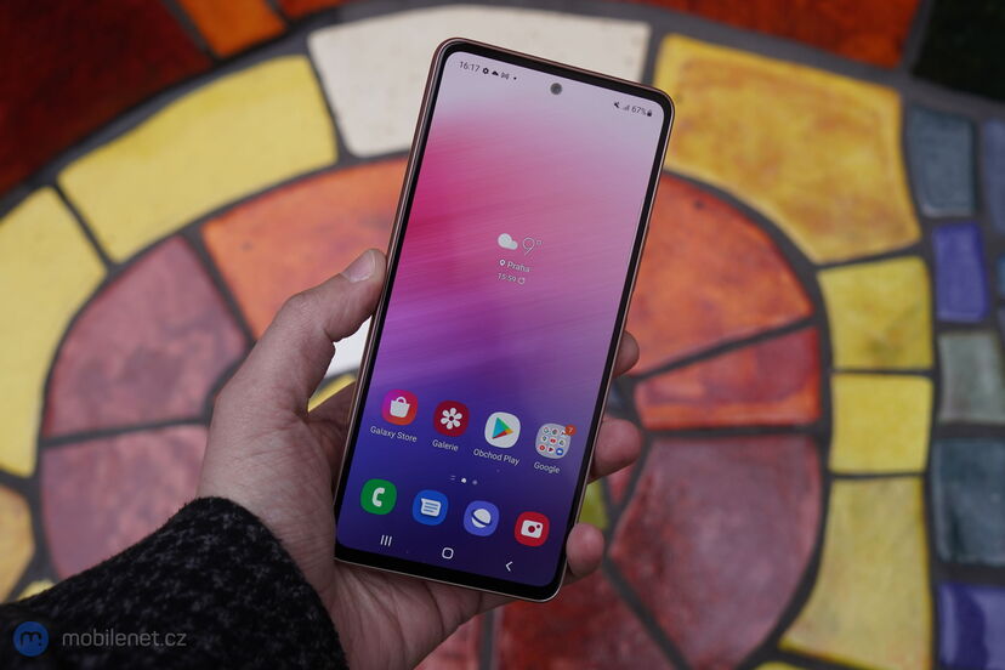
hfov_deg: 39.6
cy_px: 335
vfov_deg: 27.0
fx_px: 1396
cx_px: 502
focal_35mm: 50
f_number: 6.3
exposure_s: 1/160
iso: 400
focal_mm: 50
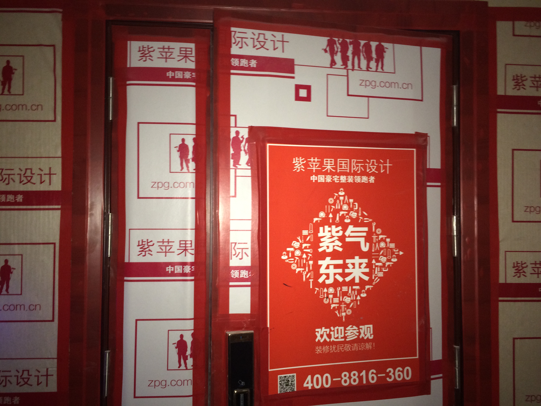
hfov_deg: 61.7
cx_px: 270
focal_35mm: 29
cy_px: 203
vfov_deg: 48.2
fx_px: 453
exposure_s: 1/16
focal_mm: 4.15
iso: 160
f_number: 2.2
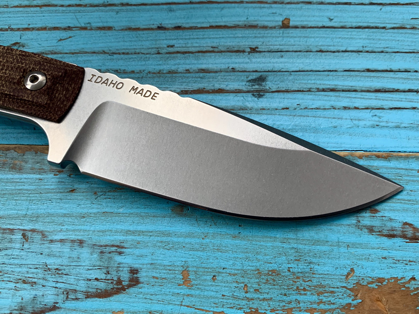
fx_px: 315
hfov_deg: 67.3
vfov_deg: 53.1
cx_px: 210
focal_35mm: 26
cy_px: 157
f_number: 1.8
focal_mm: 4.25
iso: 100
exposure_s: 1/89
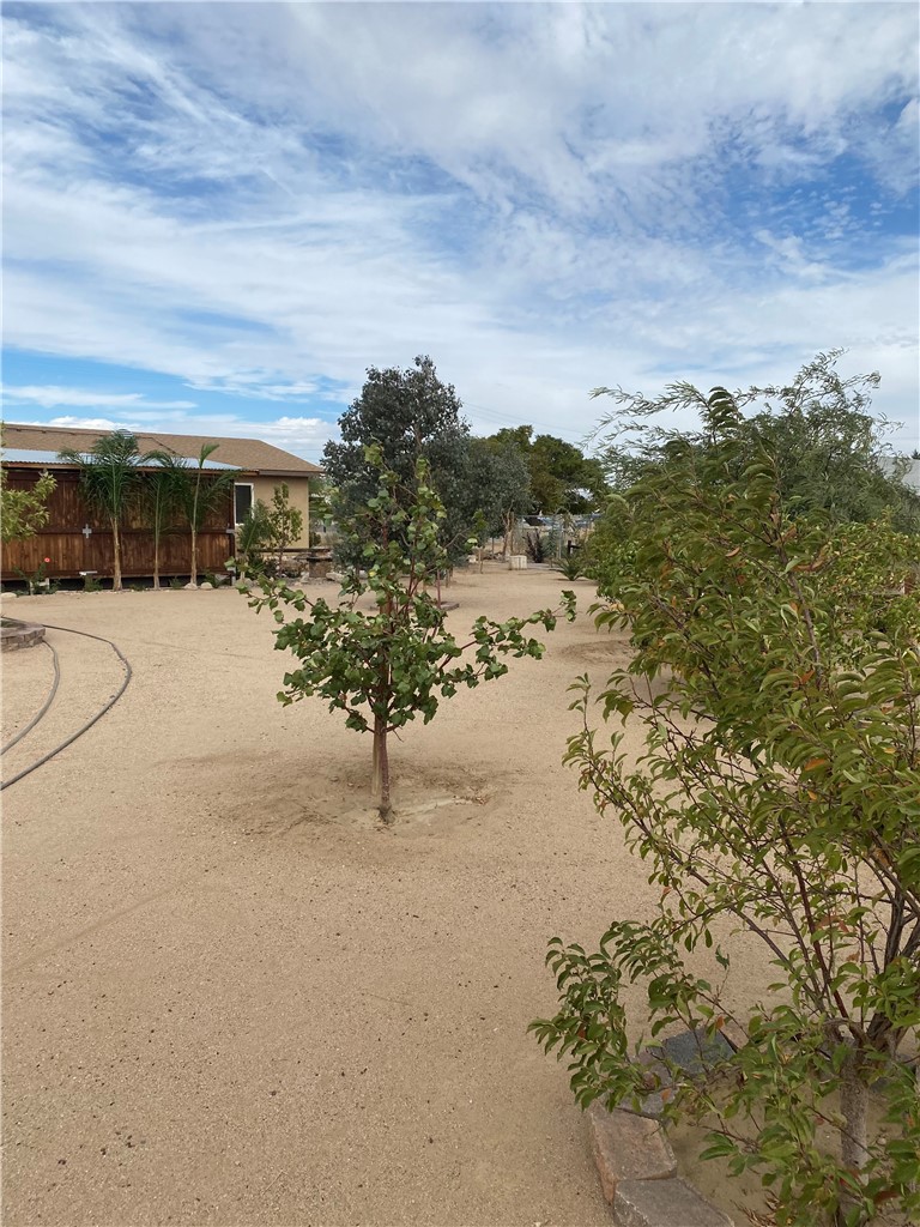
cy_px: 614
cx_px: 460
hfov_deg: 53.1
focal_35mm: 26
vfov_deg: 67.3
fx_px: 921
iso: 32
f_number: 1.8
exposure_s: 1/3497
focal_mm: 4.25
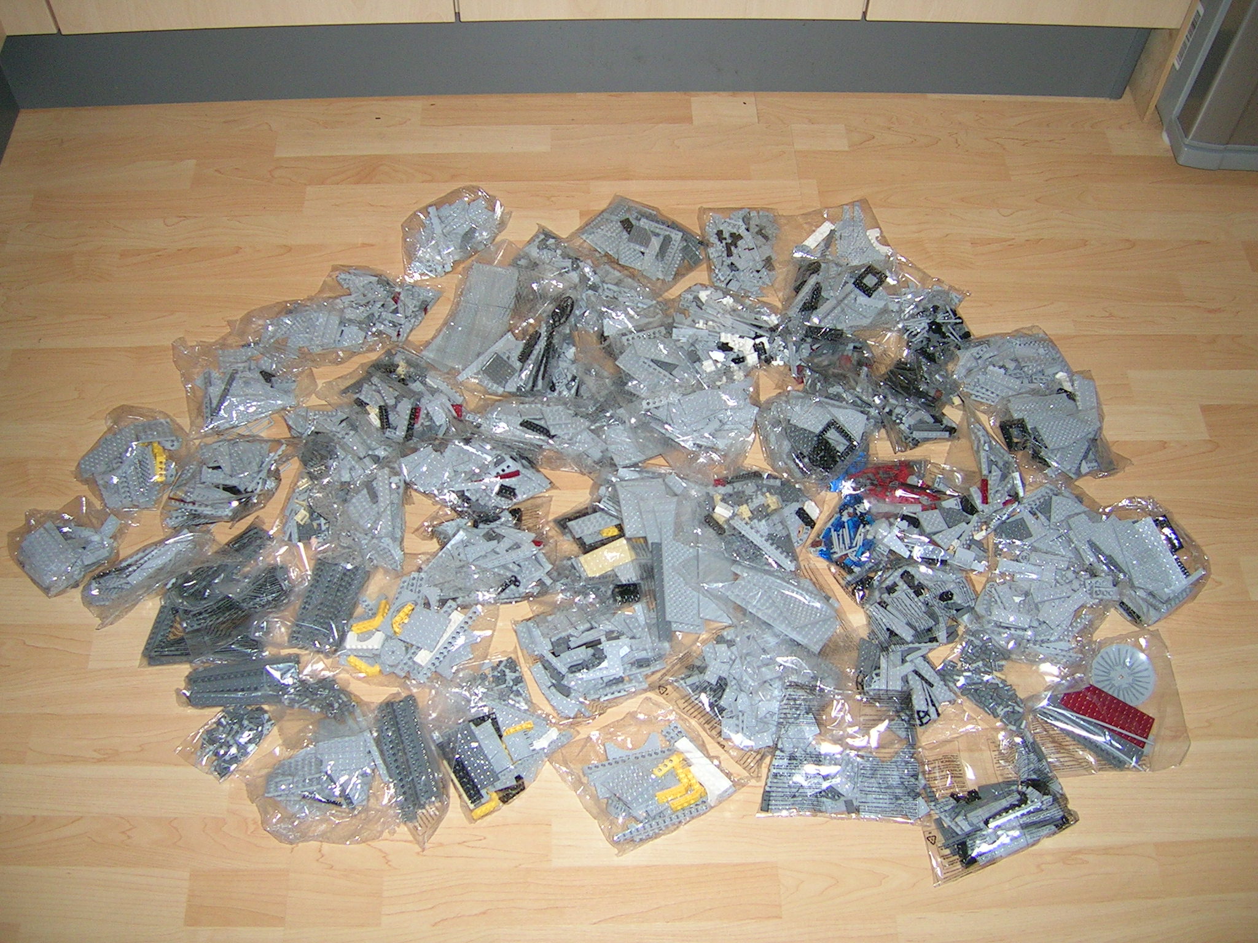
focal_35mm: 35
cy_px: 472
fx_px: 1272
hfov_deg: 52.6
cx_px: 629
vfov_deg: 40.7
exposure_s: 1/60.1
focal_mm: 5.4
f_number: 2.8
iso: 99
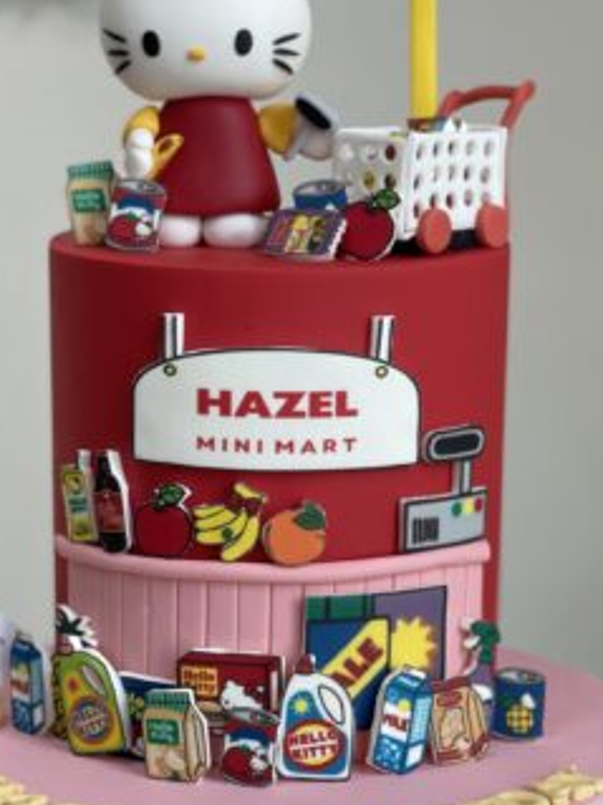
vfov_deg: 18.4
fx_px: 2487
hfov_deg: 13.8
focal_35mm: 107
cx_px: 285
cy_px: 377
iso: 100
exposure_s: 1/100
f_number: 2.2
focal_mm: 7.5
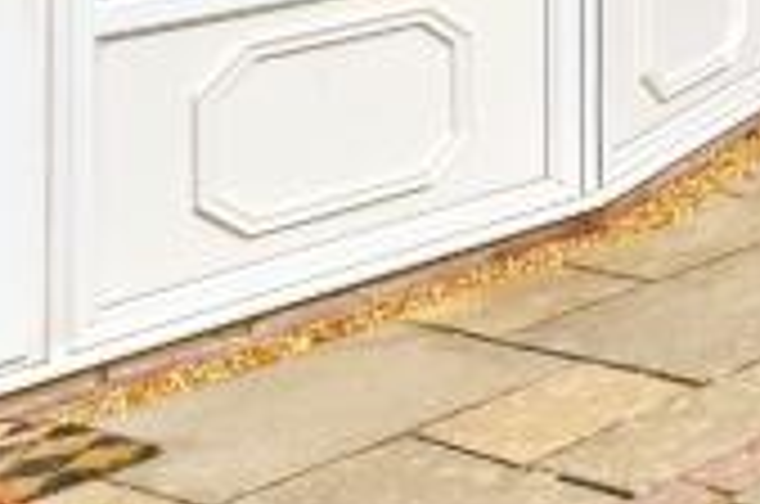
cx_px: 2073
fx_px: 1917
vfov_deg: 13.2
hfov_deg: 12.8
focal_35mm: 91
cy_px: -450
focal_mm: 15
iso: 400
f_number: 16
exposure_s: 1/400
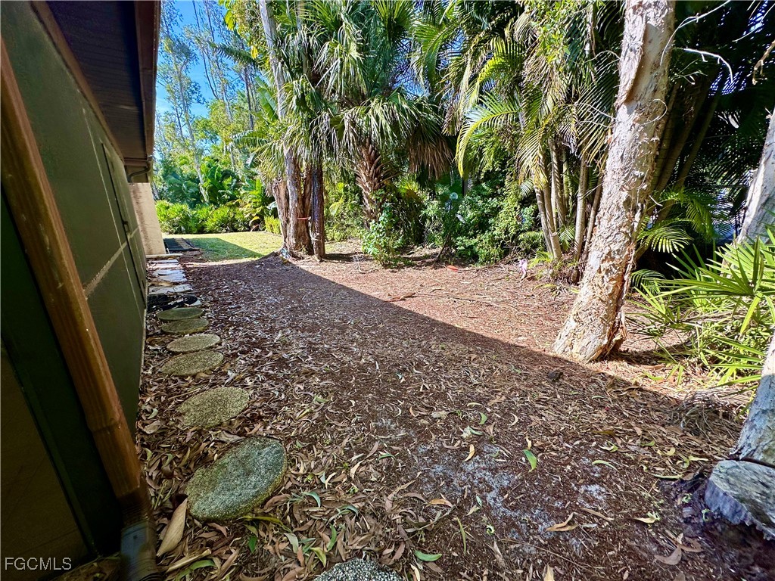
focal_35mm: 14
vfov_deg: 85.7
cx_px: 388
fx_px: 313
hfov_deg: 102.1
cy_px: 290
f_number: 2.2
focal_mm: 2.22
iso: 40
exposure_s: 1/413
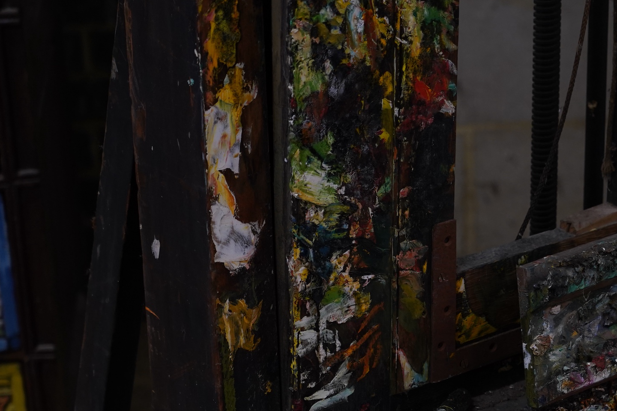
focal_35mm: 120
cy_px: 316
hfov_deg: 16.9
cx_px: 515
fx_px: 2057
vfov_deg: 11.4
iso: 1250
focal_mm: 63
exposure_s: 1/125
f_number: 4
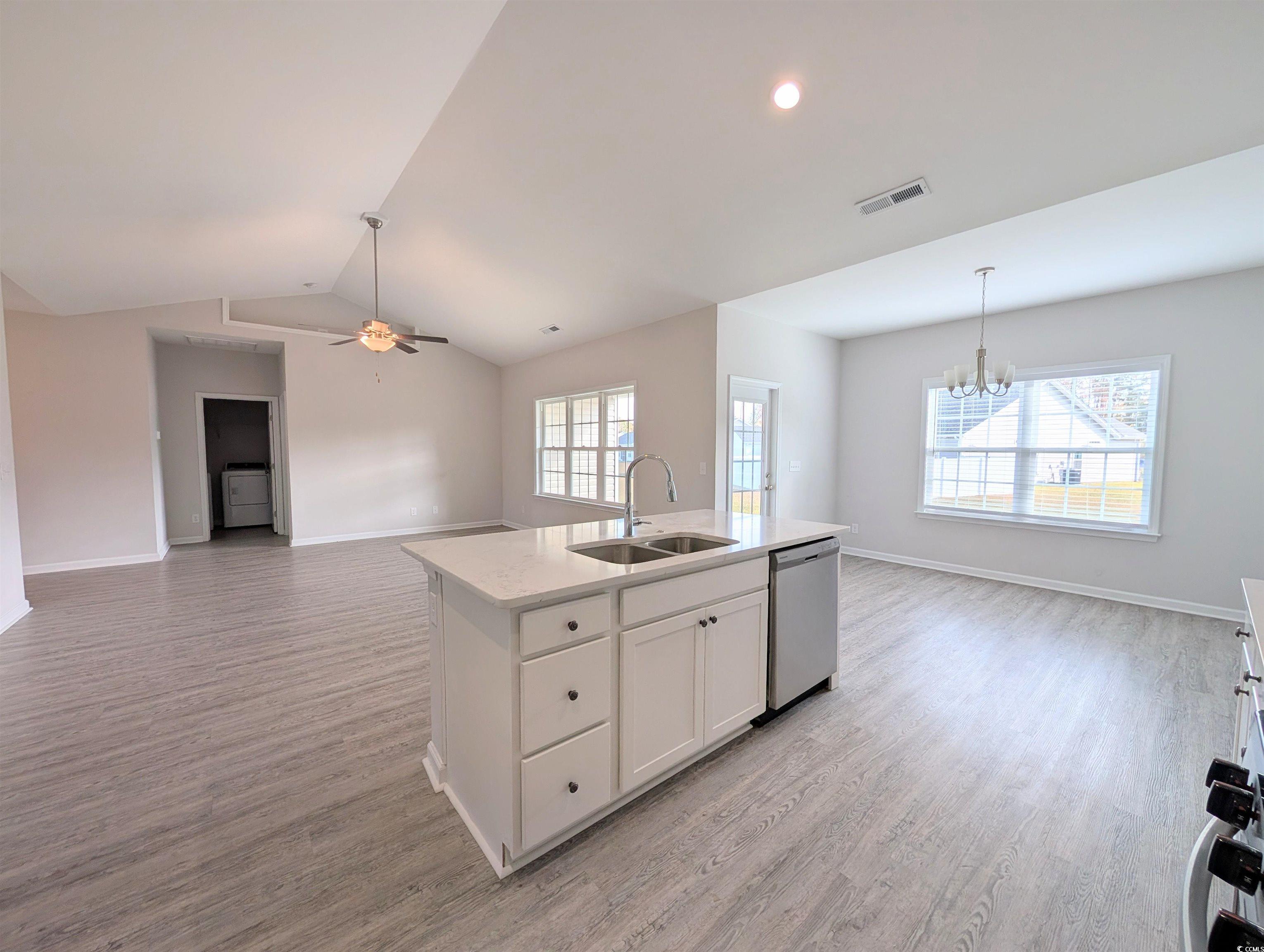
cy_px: 476
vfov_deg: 94.6
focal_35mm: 12
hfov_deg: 110.5
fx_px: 439
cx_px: 632
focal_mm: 2.02
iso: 48
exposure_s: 1/287
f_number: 1.7
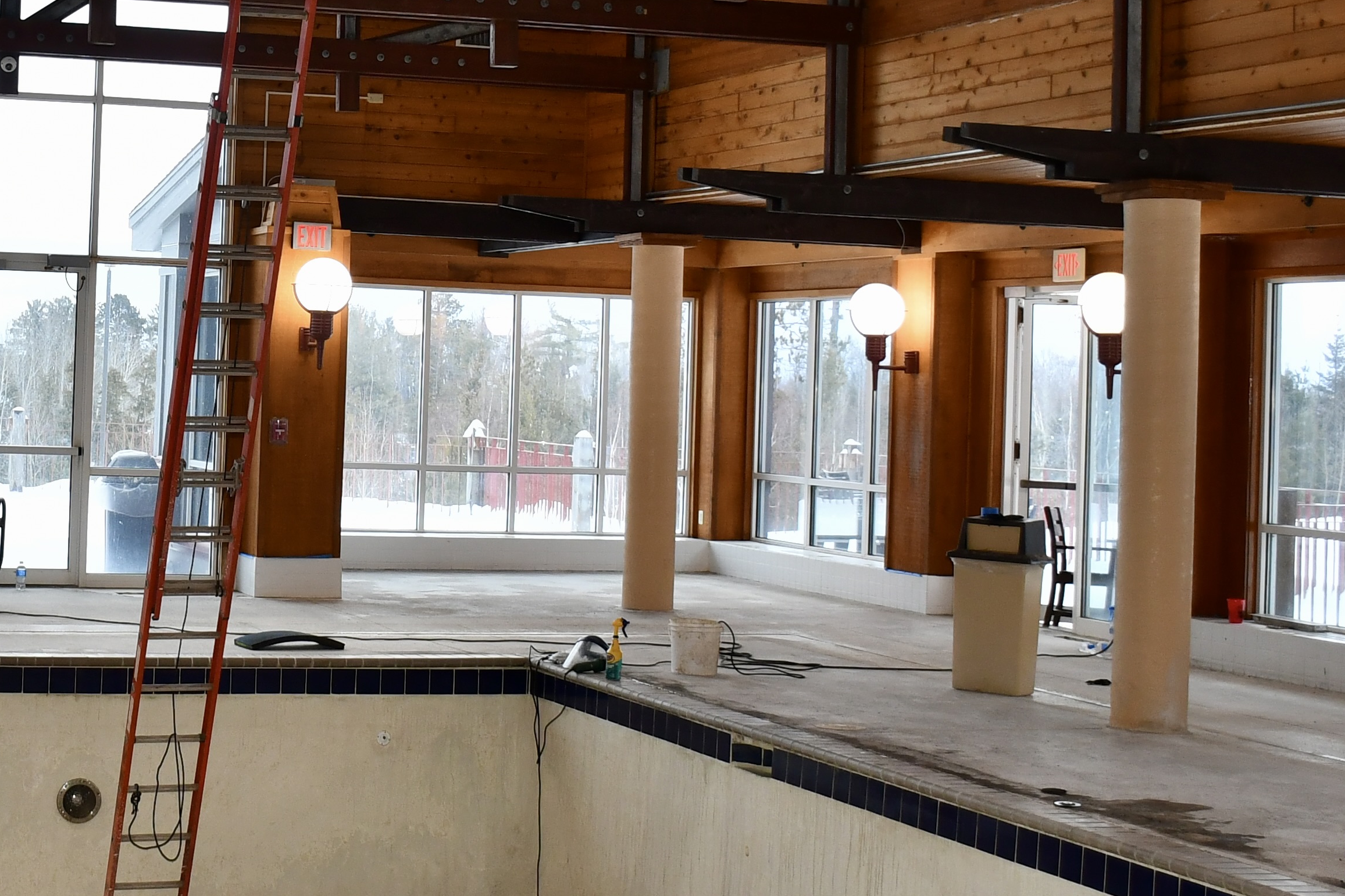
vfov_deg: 20.8
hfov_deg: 29.9
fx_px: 2428
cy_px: 245
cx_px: 189
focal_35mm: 65
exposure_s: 1/125
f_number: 3.5
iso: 400
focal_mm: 18
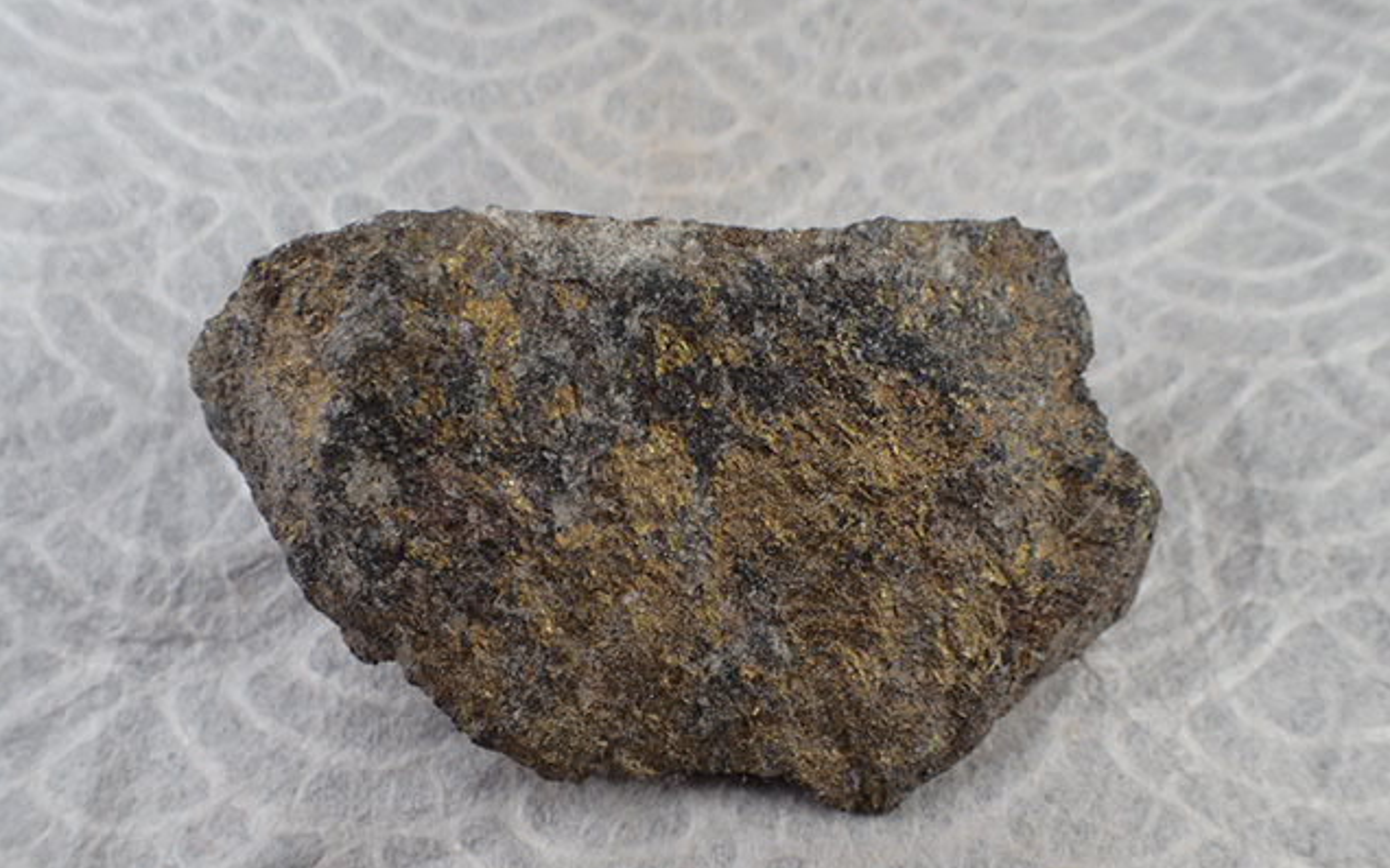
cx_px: 695
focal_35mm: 32
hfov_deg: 59.7
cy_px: 507
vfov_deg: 39.3
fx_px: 1212
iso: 100
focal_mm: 5.5
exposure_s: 1/400
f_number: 2.3
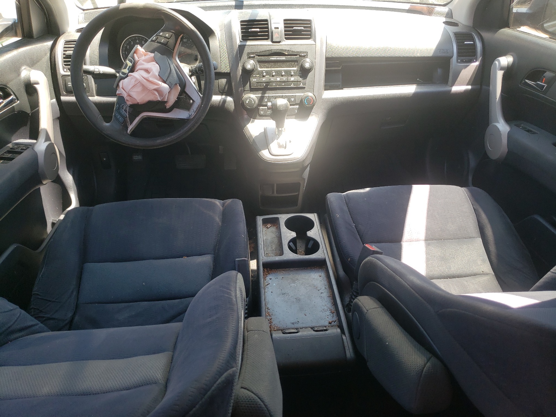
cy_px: 208
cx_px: 278
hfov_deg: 67.3
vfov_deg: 53.1
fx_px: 418
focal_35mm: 26
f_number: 1.5
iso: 50
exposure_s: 1/156
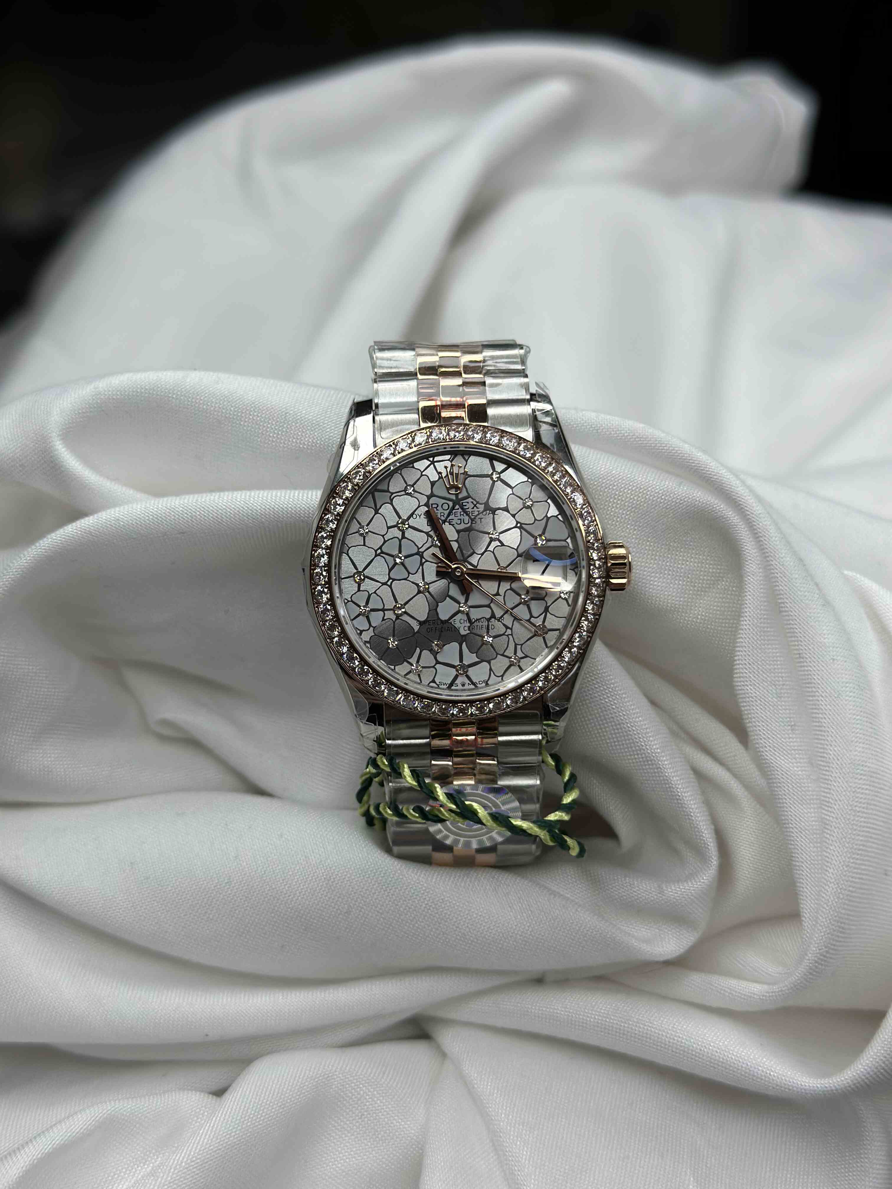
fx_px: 1649
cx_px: 446
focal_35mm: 48
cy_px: 594
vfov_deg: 39.7
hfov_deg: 30.3
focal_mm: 6.86
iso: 80
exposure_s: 1/1258
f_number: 1.78
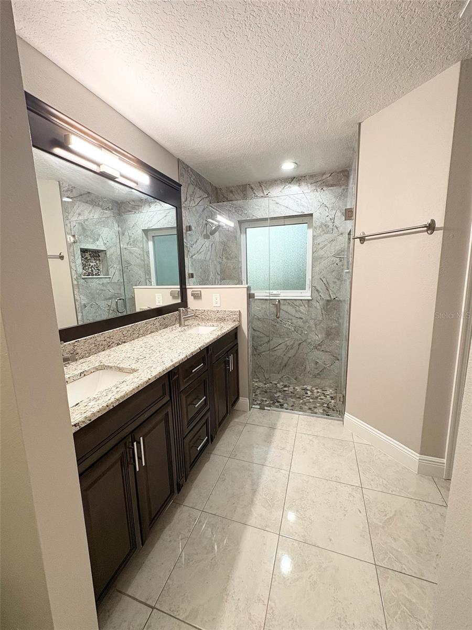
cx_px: 236
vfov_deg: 102.1
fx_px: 255
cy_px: 315
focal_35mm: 14
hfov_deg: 85.7
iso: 160
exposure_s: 1/60
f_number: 2.2
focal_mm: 2.22
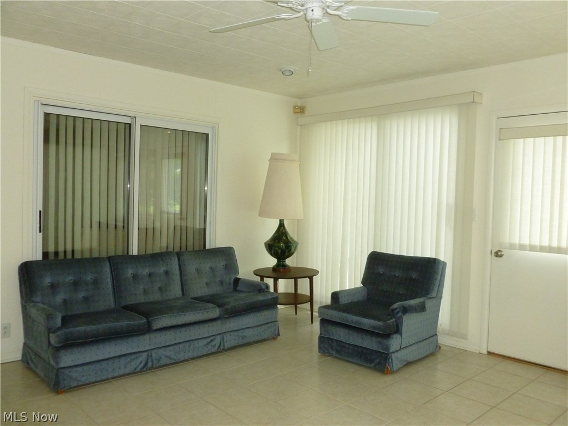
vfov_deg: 49.7
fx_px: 459
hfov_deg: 63.4
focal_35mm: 28
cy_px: 213
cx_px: 284
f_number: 3.3
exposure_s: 1/60
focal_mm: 5
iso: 320
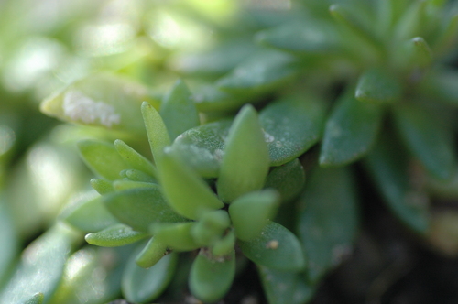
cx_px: 229
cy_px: 152
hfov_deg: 15.2
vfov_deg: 10.1
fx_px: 1715
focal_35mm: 135
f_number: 5
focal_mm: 90
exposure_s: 1/320
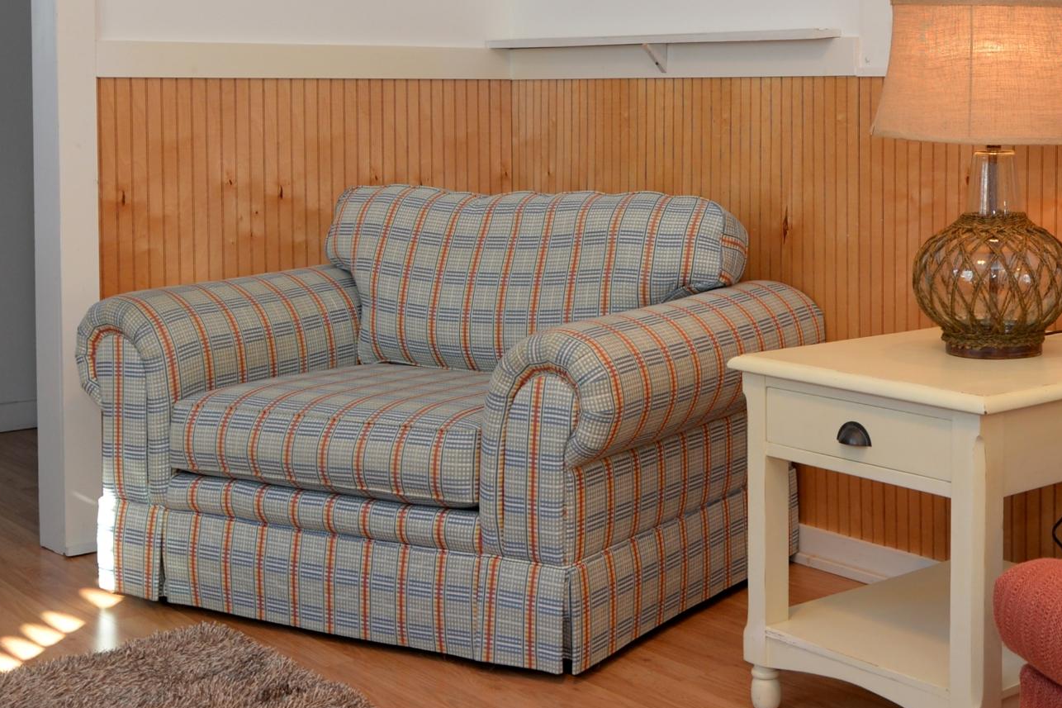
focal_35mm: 56
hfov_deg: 34.7
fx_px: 1652
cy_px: 178
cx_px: 829
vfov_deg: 23.9
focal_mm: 24
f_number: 4
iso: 500
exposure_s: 1/60
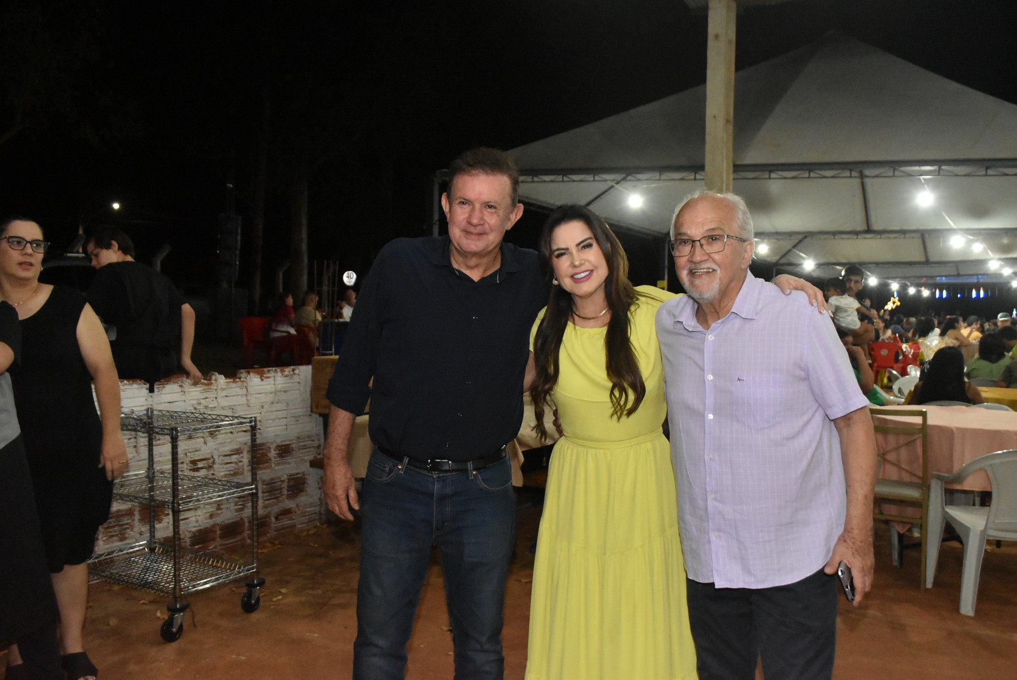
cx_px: 508
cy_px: 340
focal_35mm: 33
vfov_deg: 40.0
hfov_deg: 57.2
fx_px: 933
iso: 5000
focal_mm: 22
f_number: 5
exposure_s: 1/80
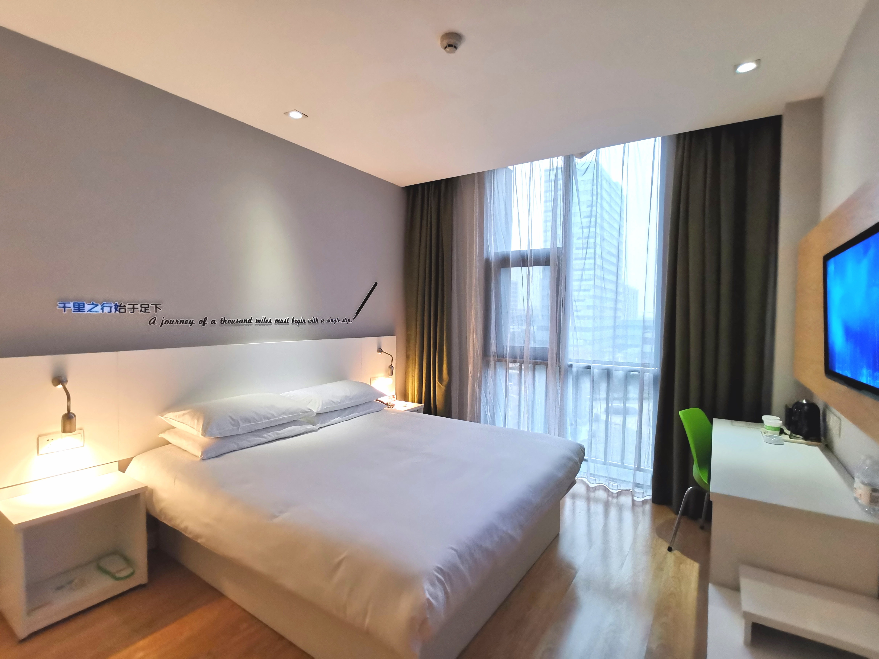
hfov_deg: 91.0
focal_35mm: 17
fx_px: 432
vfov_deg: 74.7
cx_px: 440
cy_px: 330
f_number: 2.2
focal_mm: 2.23
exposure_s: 1/33.3
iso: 320
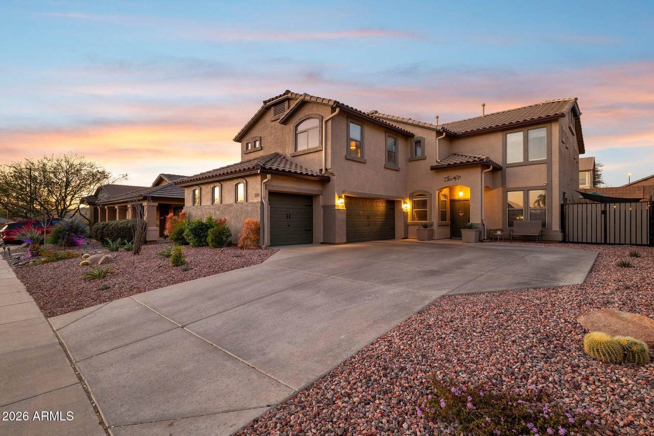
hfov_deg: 93.3
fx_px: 309
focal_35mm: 17
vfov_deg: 70.4
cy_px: 218
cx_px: 327
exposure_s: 1/2
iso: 400
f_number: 8
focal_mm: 17
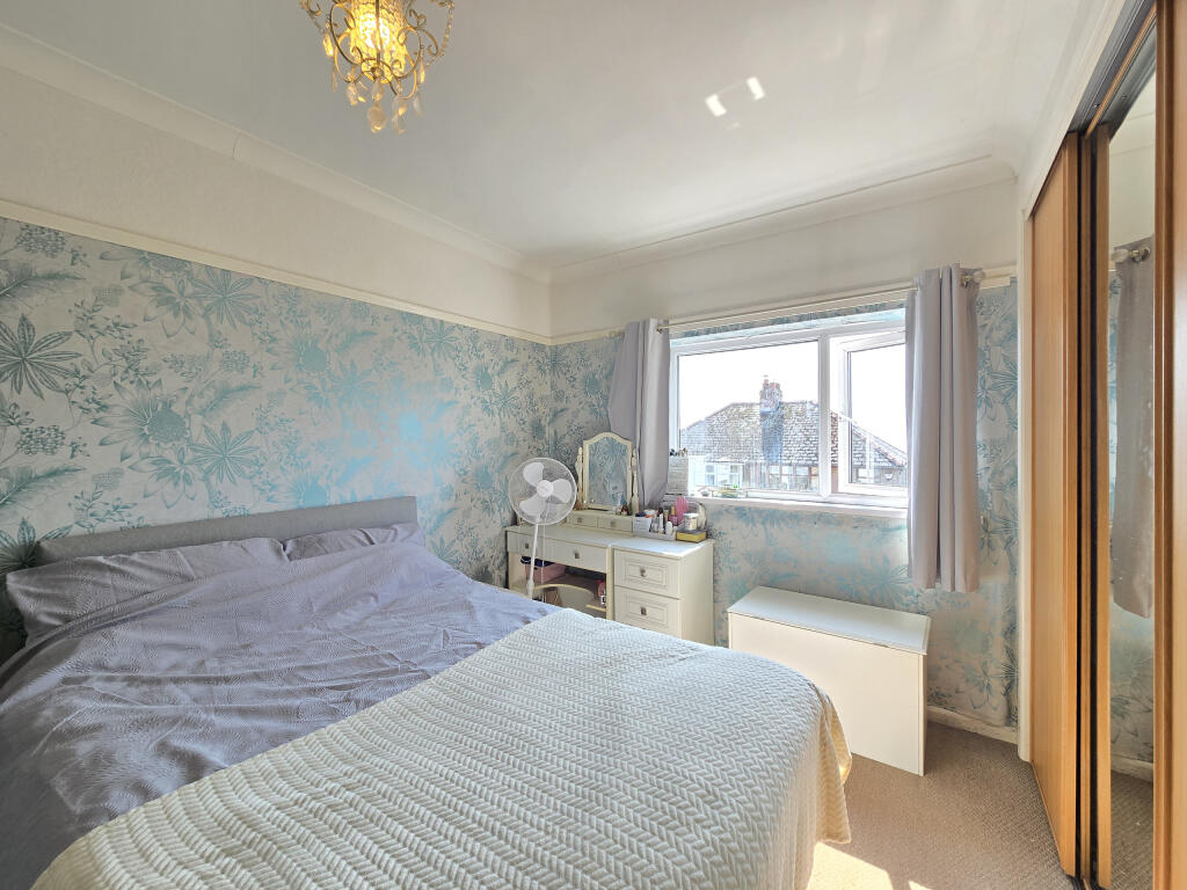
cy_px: 445
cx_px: 594
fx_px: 446
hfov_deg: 106.2
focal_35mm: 13
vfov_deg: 89.9
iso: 50
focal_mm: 2.2
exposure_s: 1/121
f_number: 2.2
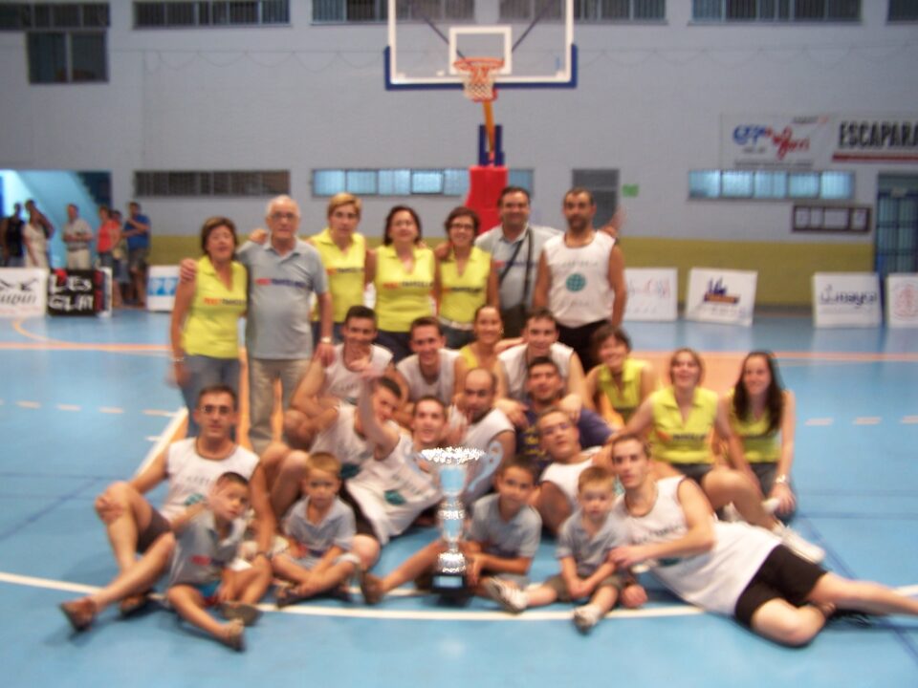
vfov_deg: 37.7
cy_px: 344
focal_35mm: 38
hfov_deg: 49.0
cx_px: 459
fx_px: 1008
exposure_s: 1/3
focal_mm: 6.3
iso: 80
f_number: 2.8
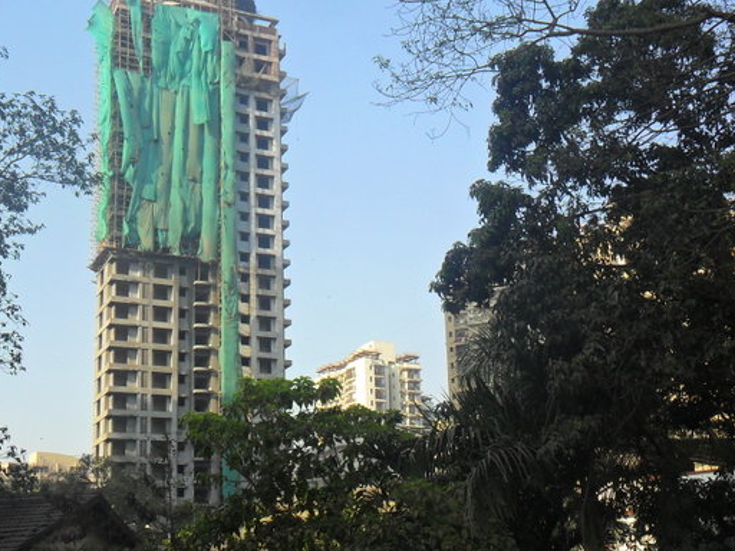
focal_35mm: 50
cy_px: 360
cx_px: 327
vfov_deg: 28.9
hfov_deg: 38.1
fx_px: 1062
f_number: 3.7
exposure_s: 1/500
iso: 100
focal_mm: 5.7
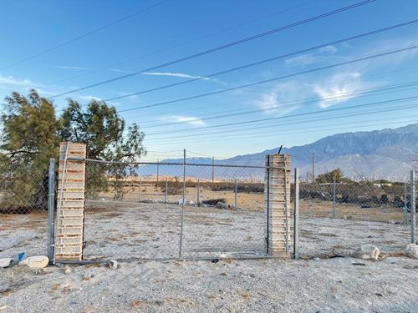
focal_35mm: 24
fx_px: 290
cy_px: 156
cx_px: 209
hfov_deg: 71.6
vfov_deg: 56.8
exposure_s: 1/224
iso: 80
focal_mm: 6.76
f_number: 1.78
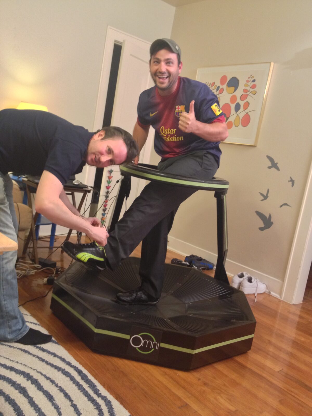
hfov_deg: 40.7
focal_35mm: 35
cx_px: 156
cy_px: 208
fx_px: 421
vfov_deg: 52.6
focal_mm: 4.28
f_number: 2.4
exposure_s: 1/20
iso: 250
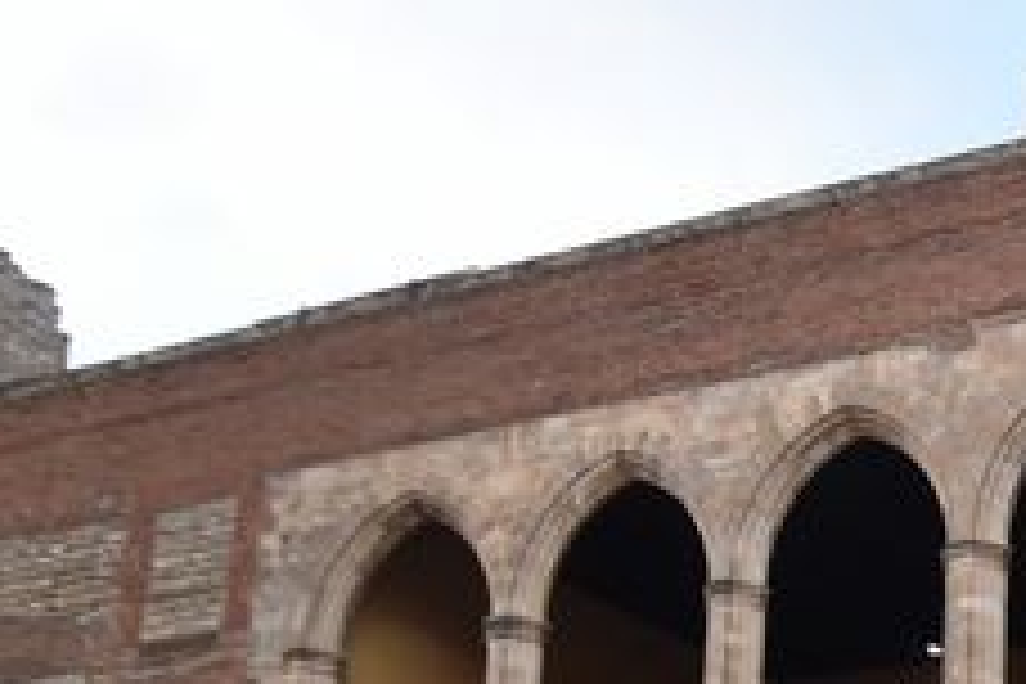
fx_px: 1966
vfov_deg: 18.4
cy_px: 891
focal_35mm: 69
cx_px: 1494
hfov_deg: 23.8
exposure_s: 1/160
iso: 400
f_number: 6.3
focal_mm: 10
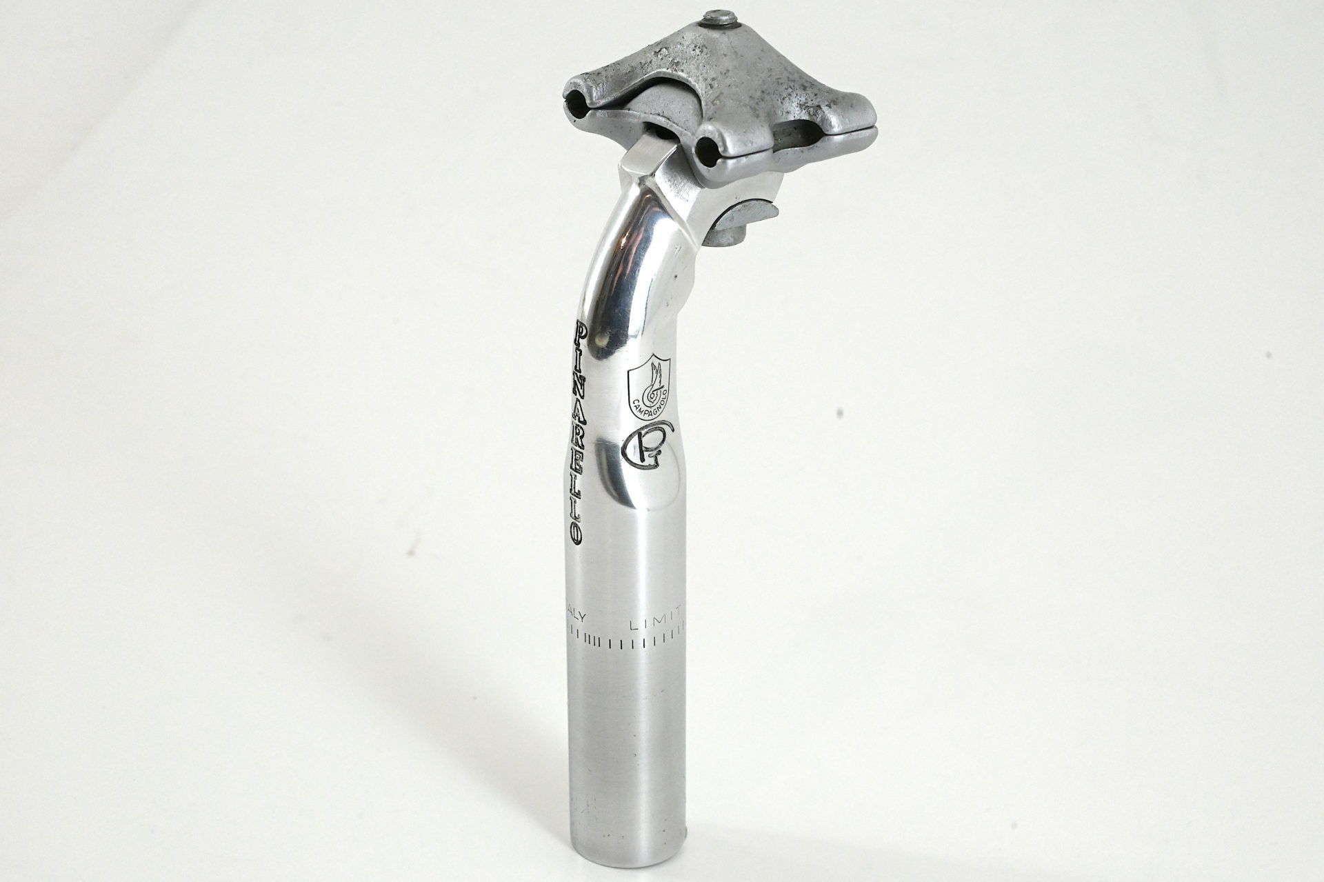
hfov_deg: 28.9
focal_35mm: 70
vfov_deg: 19.4
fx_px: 2574
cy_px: 441
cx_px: 662
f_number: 14
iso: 7200
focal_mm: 70
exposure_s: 1/500
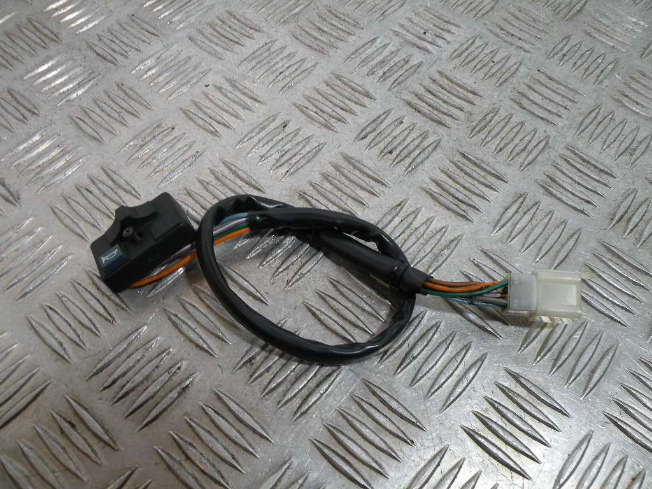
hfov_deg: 65.3
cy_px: 244
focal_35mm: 27
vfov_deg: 51.4
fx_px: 509
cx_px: 326
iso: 64
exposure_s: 1/63
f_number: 3.2
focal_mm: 4.7
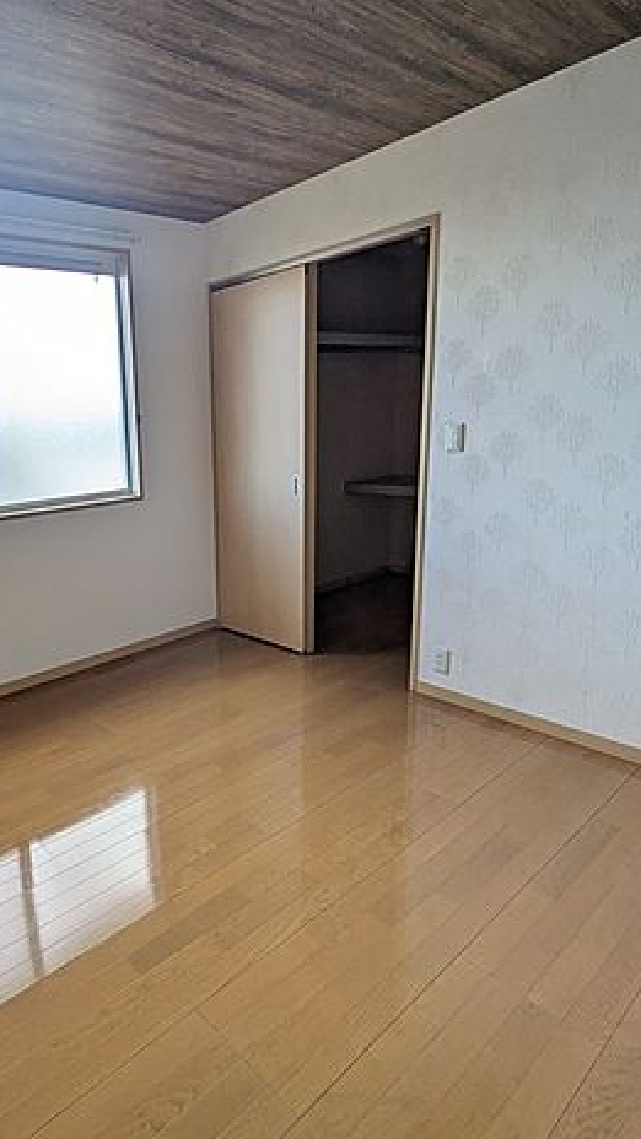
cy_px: 570
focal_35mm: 21
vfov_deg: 83.8
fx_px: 635
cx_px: 129
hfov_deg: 50.4
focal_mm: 1.83
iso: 63
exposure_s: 1/120
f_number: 2.2
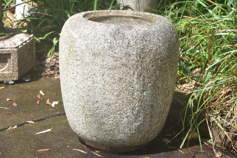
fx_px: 741
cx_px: 118
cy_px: 79
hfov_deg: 18.2
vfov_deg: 12.2
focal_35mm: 112
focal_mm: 75
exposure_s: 1/250
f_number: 8
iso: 250
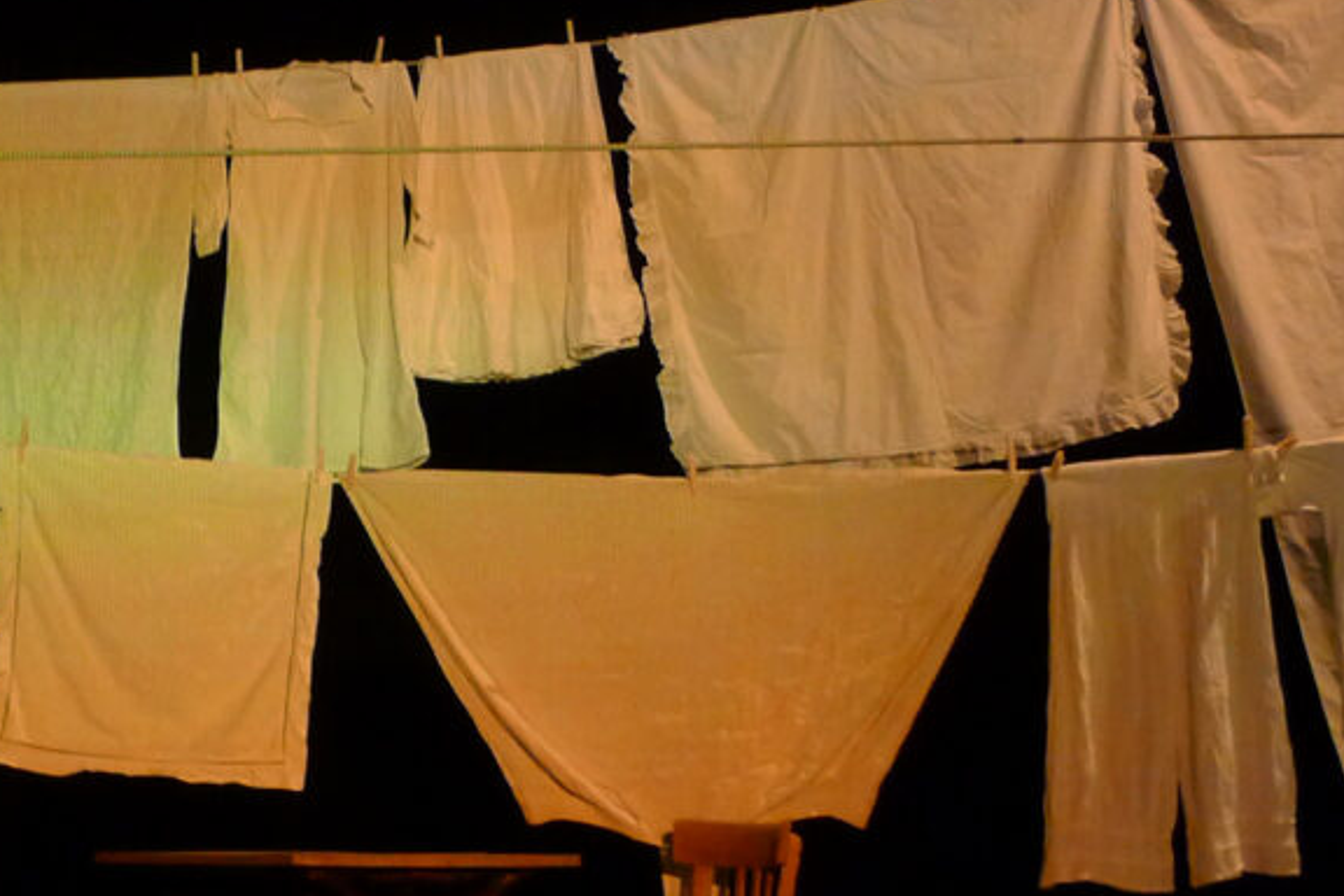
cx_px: 394
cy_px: 508
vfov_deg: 17.1
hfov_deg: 25.2
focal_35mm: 80
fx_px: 2986
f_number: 2.2
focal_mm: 6.4
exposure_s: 1/5
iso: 400
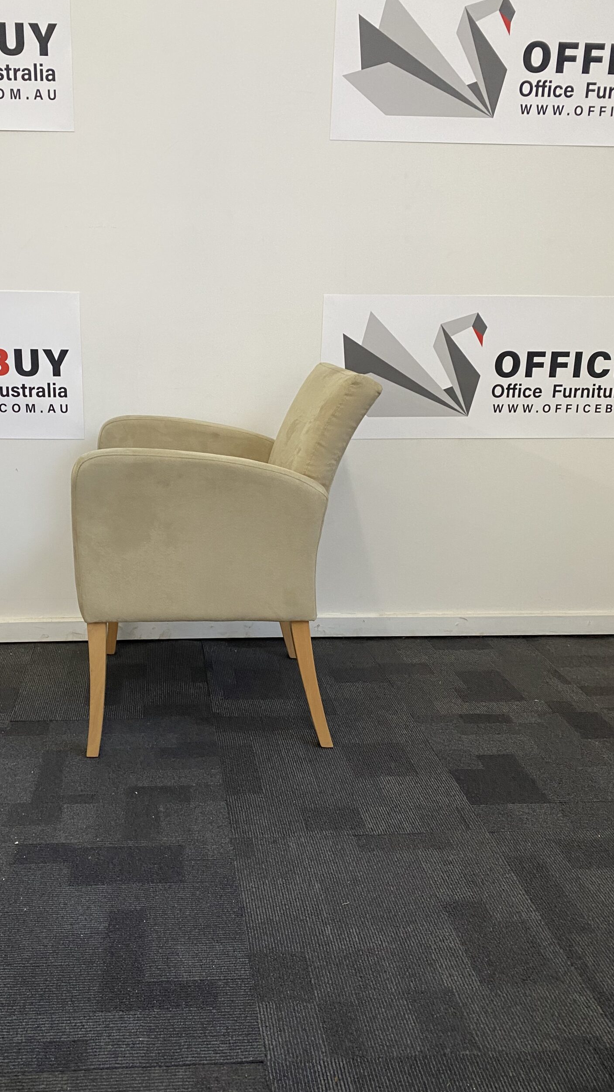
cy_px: 538
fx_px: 839
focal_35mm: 29
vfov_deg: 66.1
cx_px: 202
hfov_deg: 39.7
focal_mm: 4.25
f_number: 1.8
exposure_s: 1/50
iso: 125
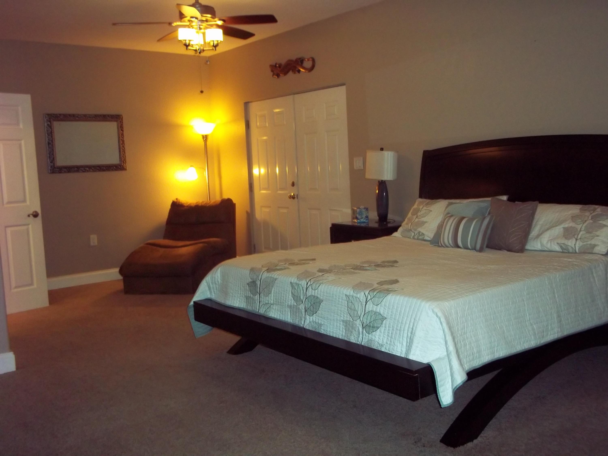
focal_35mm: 36
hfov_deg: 51.4
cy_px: 228
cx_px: 304
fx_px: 632
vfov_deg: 39.7
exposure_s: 1/30
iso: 320
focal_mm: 6.5
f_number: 3.1
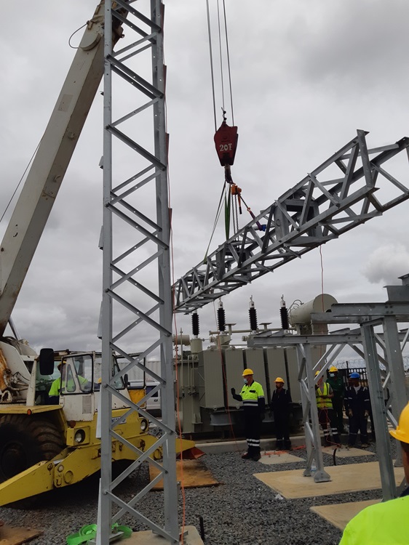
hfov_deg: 53.0
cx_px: 204
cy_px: 272
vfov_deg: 67.3
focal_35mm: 26
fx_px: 410
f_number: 1.7
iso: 40
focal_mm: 3.93
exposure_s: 1/5917
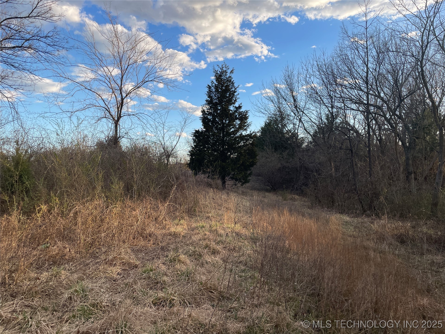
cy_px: 167
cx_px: 222
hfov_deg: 67.3
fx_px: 334
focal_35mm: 26
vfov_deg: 53.1
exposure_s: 1/972
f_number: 1.6
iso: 32
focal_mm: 4.2
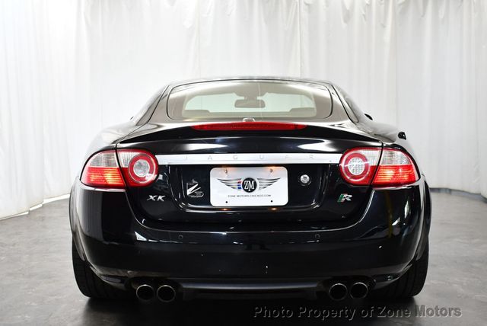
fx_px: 569
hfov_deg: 46.4
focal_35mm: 42
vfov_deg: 32.0
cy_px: 163
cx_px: 244
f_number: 3.8
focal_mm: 21
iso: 1100
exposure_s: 1/125
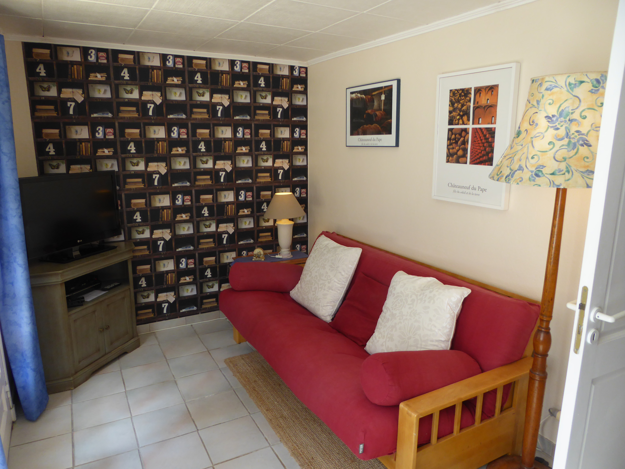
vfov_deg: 54.9
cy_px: 234
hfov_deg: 69.4
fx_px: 451
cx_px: 312
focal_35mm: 25
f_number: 3.3
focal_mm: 4.3
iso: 125
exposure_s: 1/60
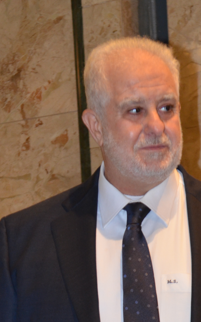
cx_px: 111
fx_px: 1552
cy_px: 299
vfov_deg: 11.7
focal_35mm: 177
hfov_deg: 7.4
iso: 800
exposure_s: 1/60
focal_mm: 55
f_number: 4
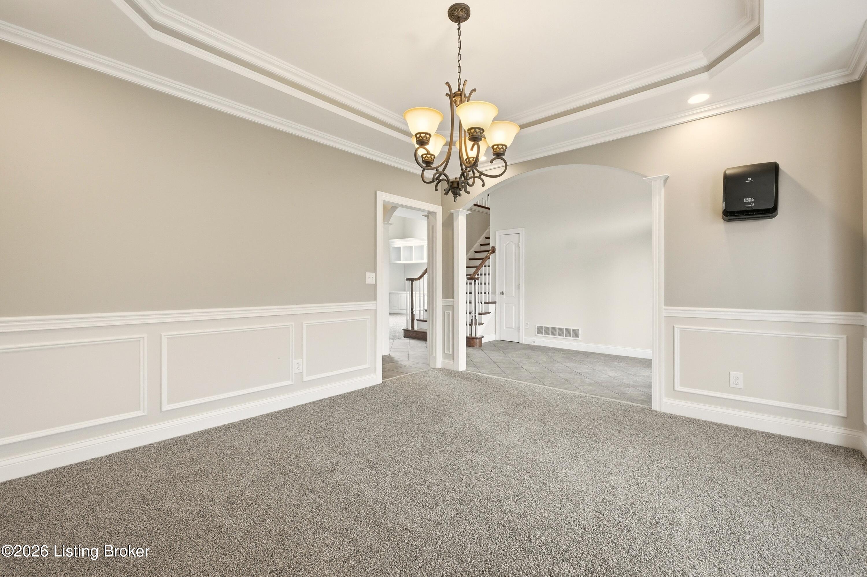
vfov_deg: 77.3
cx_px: 434
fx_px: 361
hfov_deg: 100.4
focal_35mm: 15
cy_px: 288
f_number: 9
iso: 400
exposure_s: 1/250
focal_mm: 10
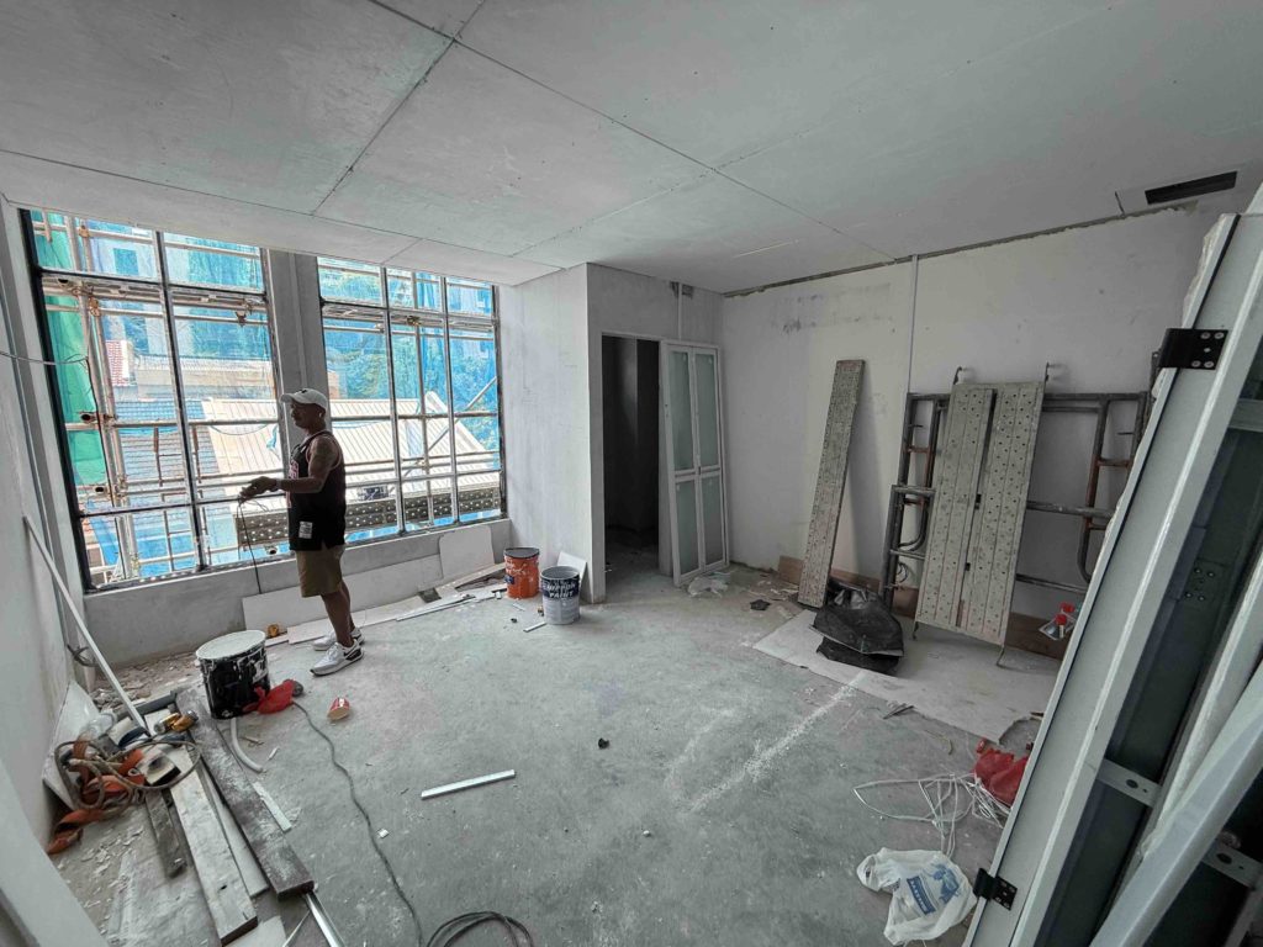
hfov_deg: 102.1
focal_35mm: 14
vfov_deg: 85.7
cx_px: 632
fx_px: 511
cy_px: 474
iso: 50
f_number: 2.2
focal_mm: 2.22
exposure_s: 1/163
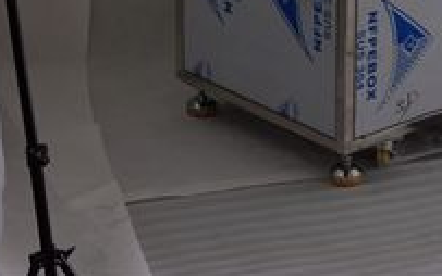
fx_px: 1910
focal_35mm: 159
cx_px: 486
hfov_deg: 13.0
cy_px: -156
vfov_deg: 8.1
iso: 400
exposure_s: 1/125
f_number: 5.6
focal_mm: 35
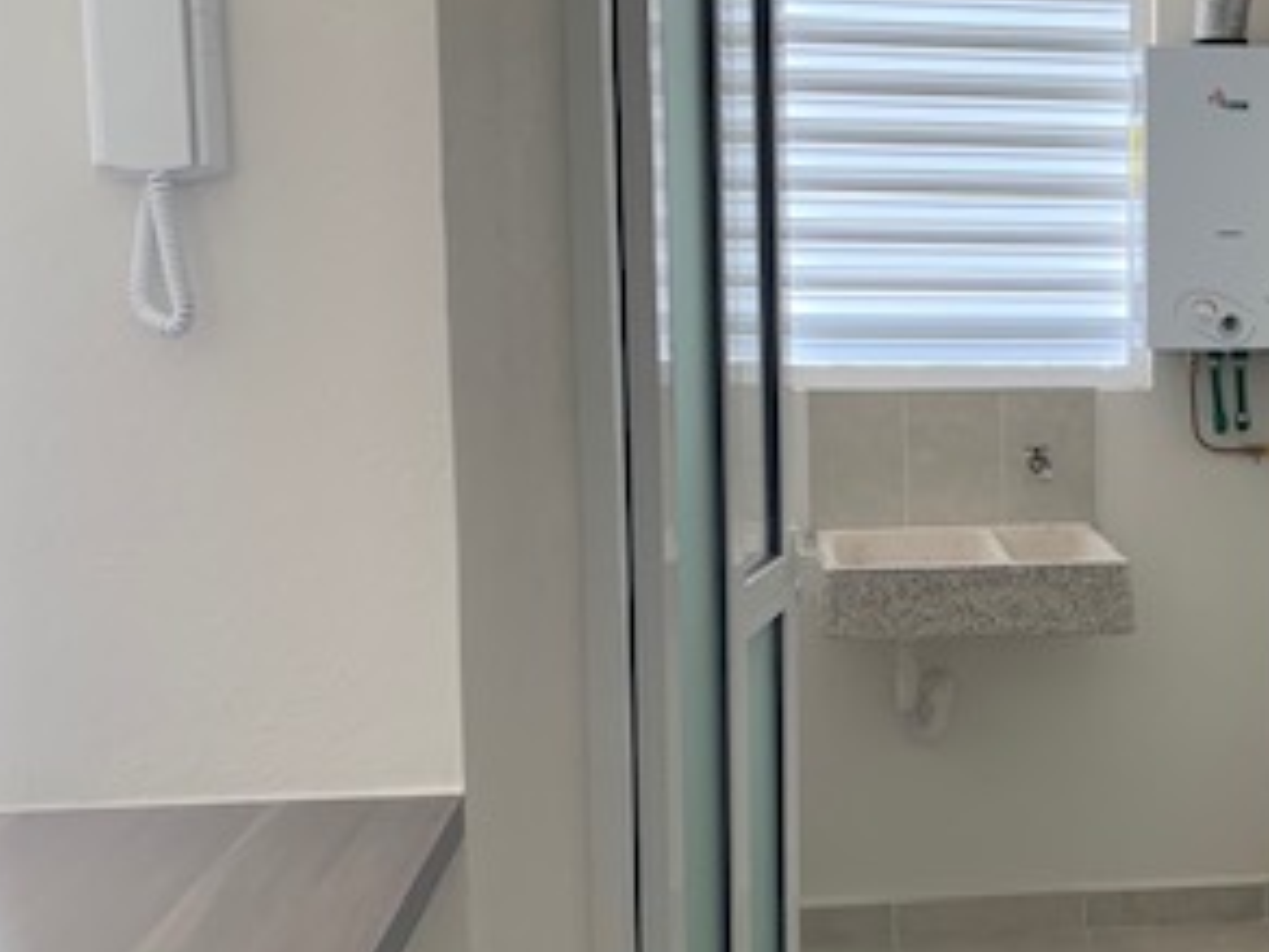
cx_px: 1226
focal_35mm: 57
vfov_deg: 25.6
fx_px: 2090
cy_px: 548
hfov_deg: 31.6
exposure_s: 1/121
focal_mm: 4.25
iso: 100
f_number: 1.8
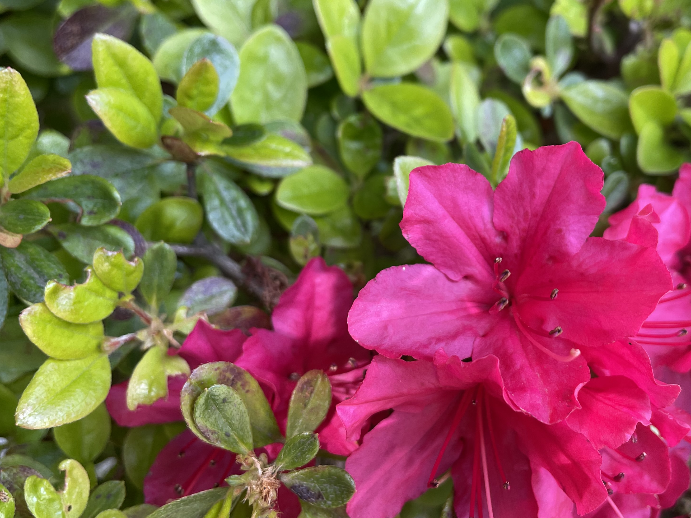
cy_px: 229
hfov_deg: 50.8
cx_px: 431
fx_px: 719
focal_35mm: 36
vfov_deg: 39.6
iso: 50
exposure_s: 1/121
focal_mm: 4.2
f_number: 1.6
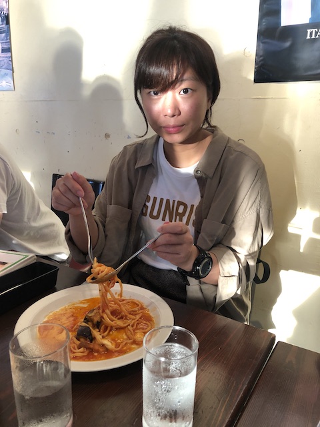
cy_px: 214
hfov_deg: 49.7
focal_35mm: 28
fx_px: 345
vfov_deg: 63.4
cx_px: 160
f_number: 1.8
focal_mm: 3.99
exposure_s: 1/30
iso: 40
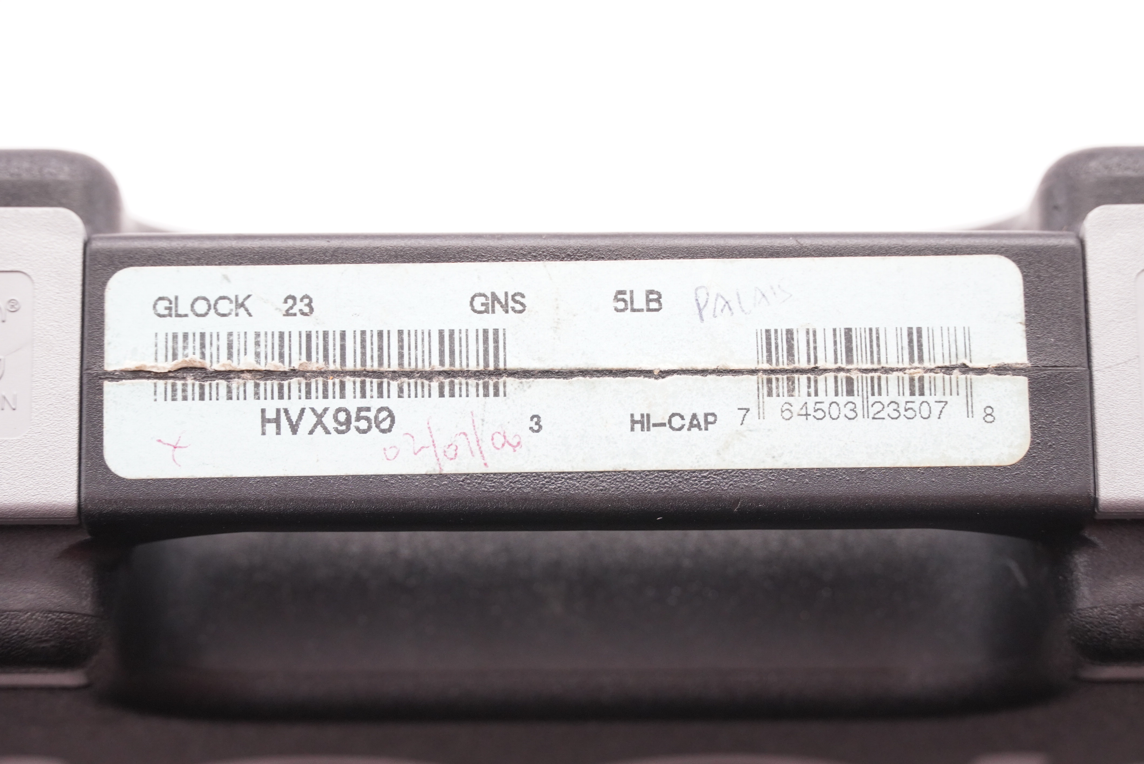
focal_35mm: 106
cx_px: 572
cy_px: 382
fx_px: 3386
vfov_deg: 12.9
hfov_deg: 19.2
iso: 1000
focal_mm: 71
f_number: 5.6
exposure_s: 1/125
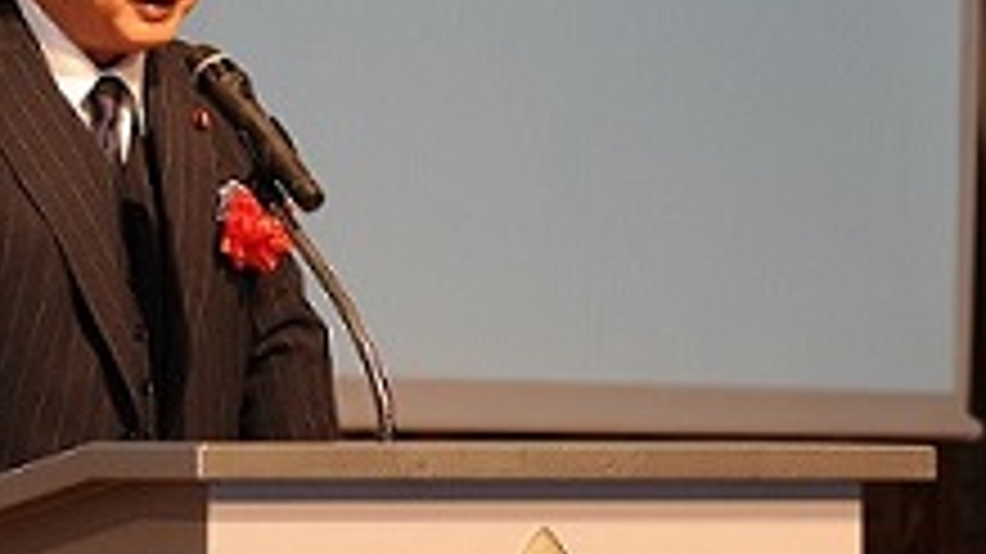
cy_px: 209
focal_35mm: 382
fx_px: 9984
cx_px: 185
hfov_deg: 5.6
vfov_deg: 3.2
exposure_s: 1/200
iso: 2500
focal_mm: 200
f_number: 8
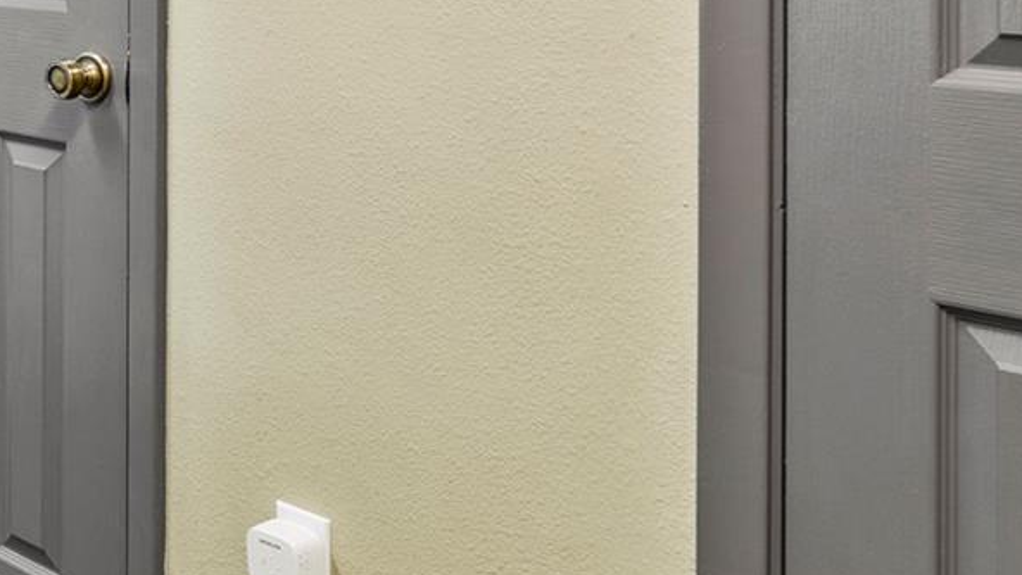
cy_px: -75
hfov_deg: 27.6
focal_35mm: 58
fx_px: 1572
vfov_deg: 19.7
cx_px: -421
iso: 200
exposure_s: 6
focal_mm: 16
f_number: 8
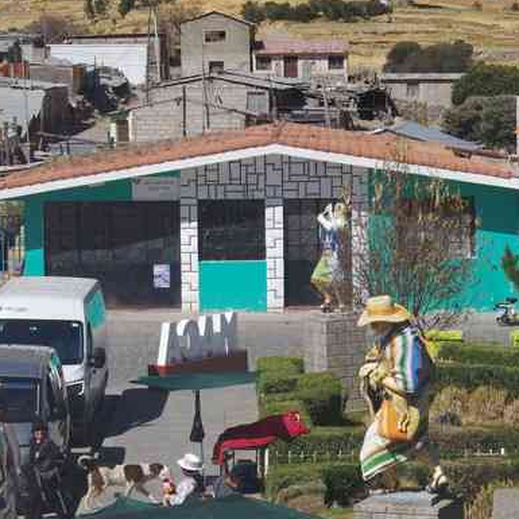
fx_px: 2410
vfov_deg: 12.3
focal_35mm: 142
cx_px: 466
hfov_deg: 12.2
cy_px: 310
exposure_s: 1/125
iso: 200
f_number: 11
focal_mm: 43
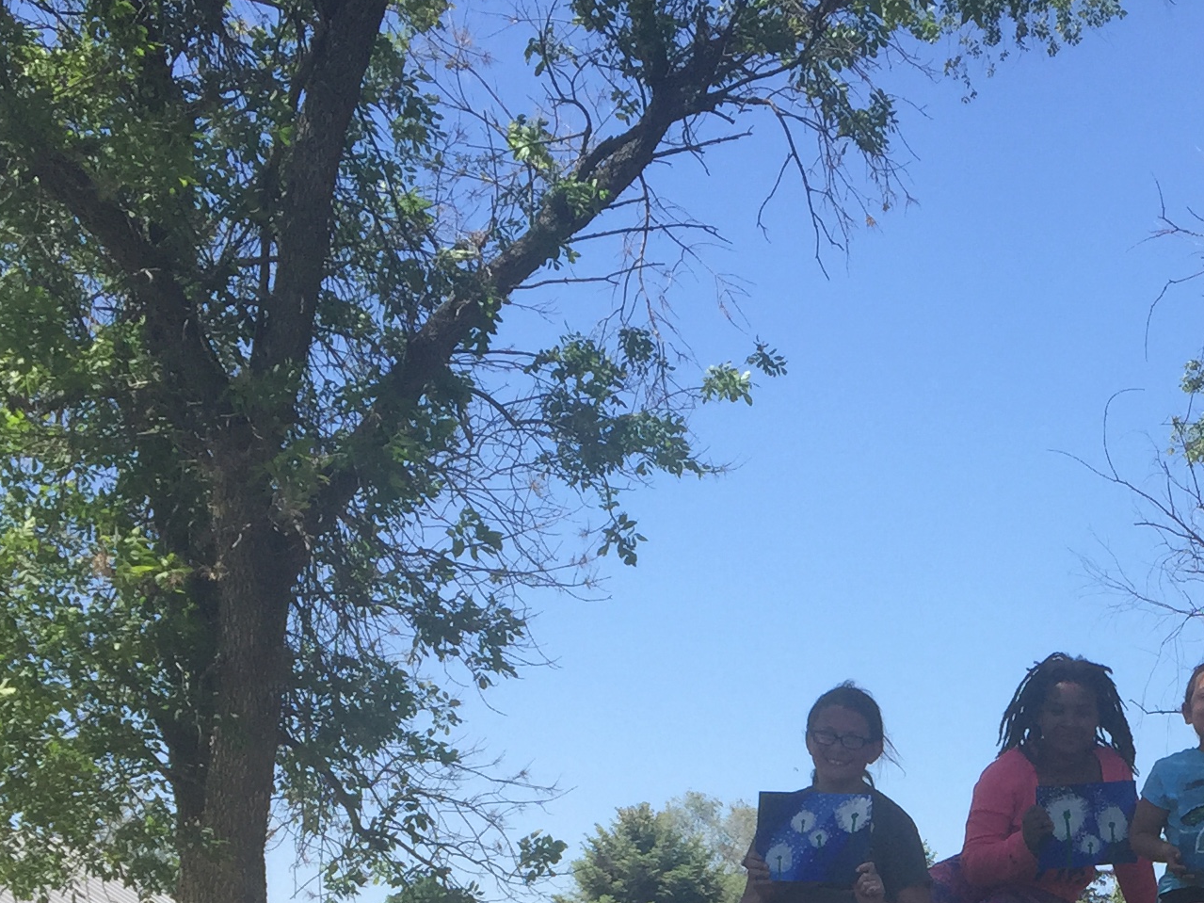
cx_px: 1210
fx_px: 2574
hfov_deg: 25.0
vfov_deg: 18.7
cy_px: 1125
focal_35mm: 74
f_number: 2.2
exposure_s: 1/1130
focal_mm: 4.15
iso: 32
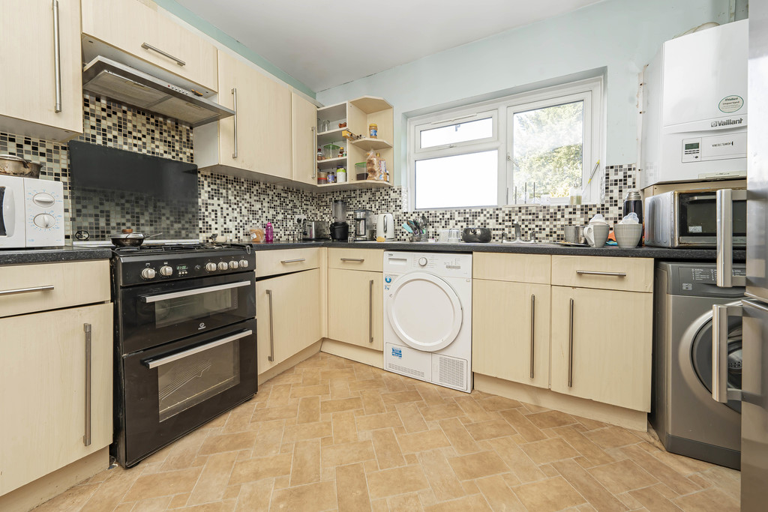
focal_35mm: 12
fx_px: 256
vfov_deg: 90.0
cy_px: 256
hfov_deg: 112.6
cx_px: 384
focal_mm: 12
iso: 320
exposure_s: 1/30
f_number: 9
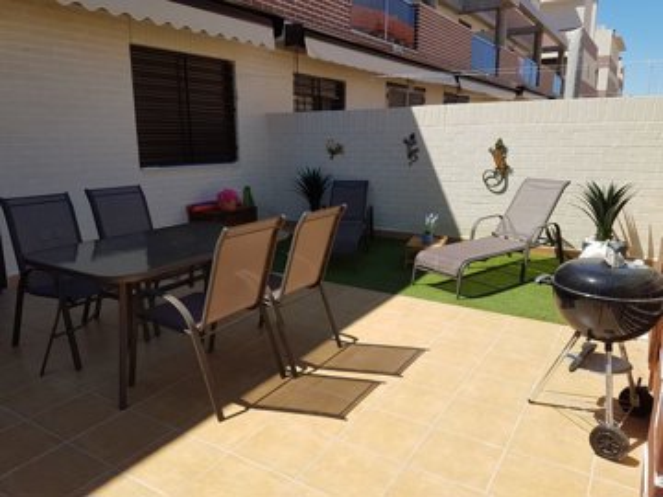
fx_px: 498
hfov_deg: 67.3
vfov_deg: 53.1
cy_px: 248
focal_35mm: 26
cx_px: 332
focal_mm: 4.2
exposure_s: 1/1892
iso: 40
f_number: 1.7
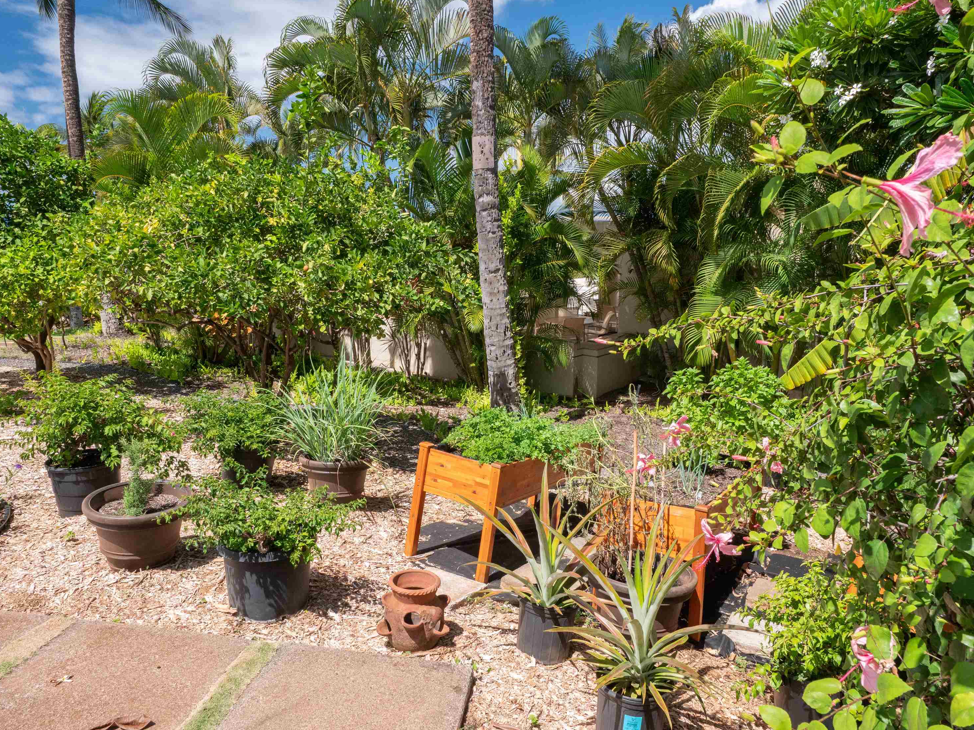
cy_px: 361
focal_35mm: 25
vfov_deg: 54.9
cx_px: 498
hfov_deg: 69.4
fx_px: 703
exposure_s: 1/320
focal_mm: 12
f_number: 8
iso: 400
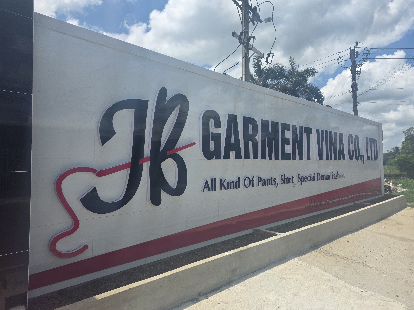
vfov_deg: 58.9
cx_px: 207
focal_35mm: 23
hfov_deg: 73.9
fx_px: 275
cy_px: 155
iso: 80
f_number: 1.7
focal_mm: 6.3
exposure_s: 1/7944
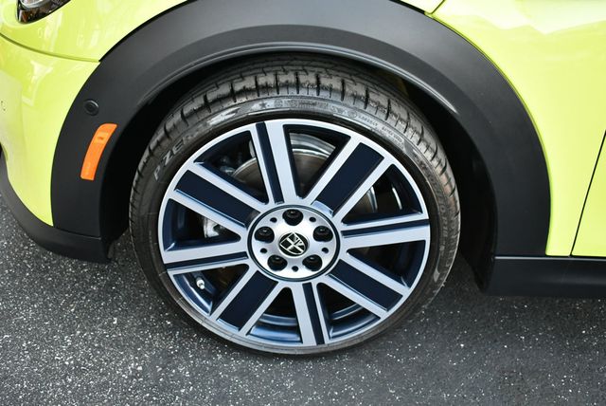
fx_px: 674
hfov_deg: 48.4
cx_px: 303
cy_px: 203
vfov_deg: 33.5
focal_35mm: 40
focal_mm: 20
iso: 800
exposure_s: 1/250
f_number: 3.5
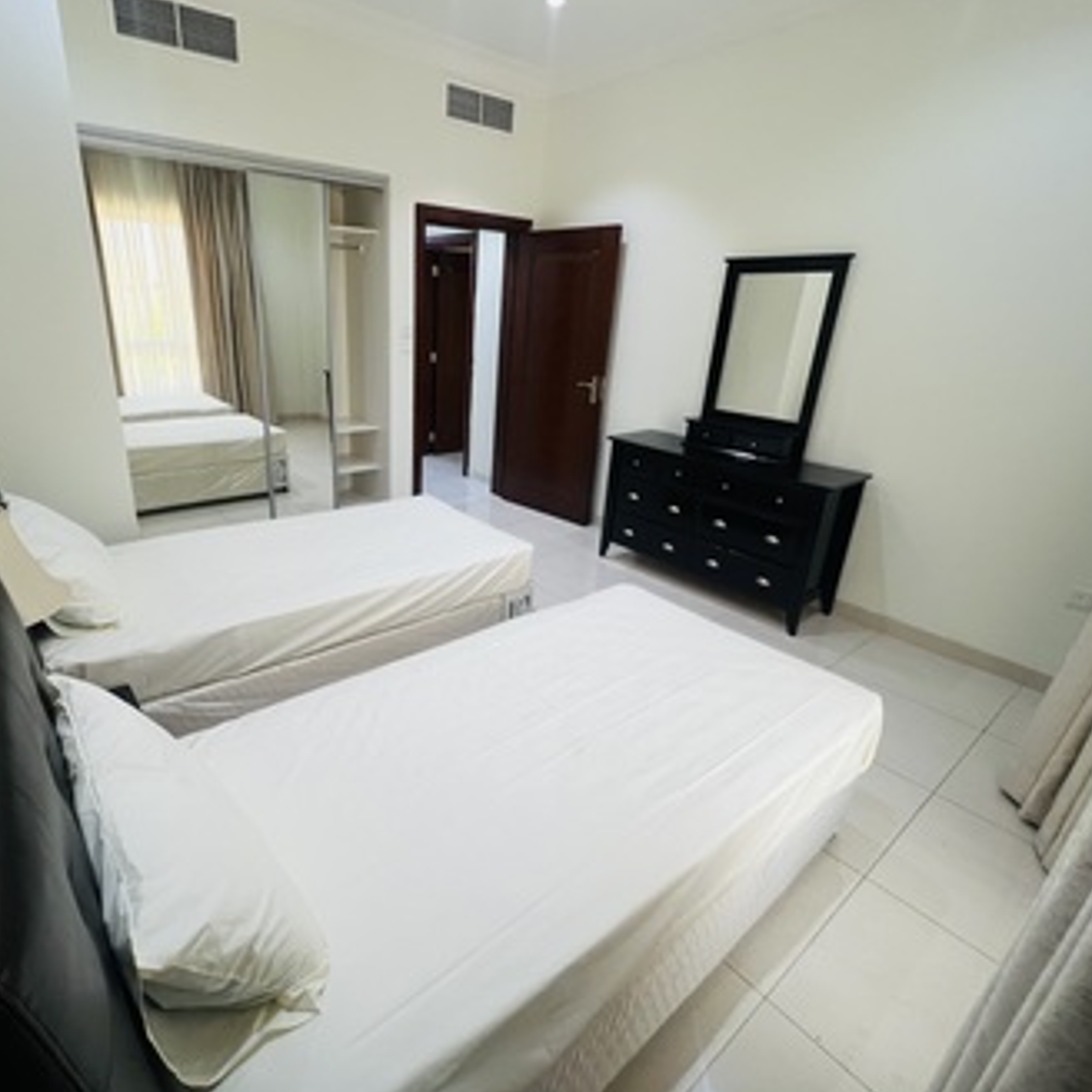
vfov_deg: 87.4
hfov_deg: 86.6
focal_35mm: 16
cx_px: 451
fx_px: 571
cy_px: 528
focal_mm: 1.57
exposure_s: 1/50
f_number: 1.8
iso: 125
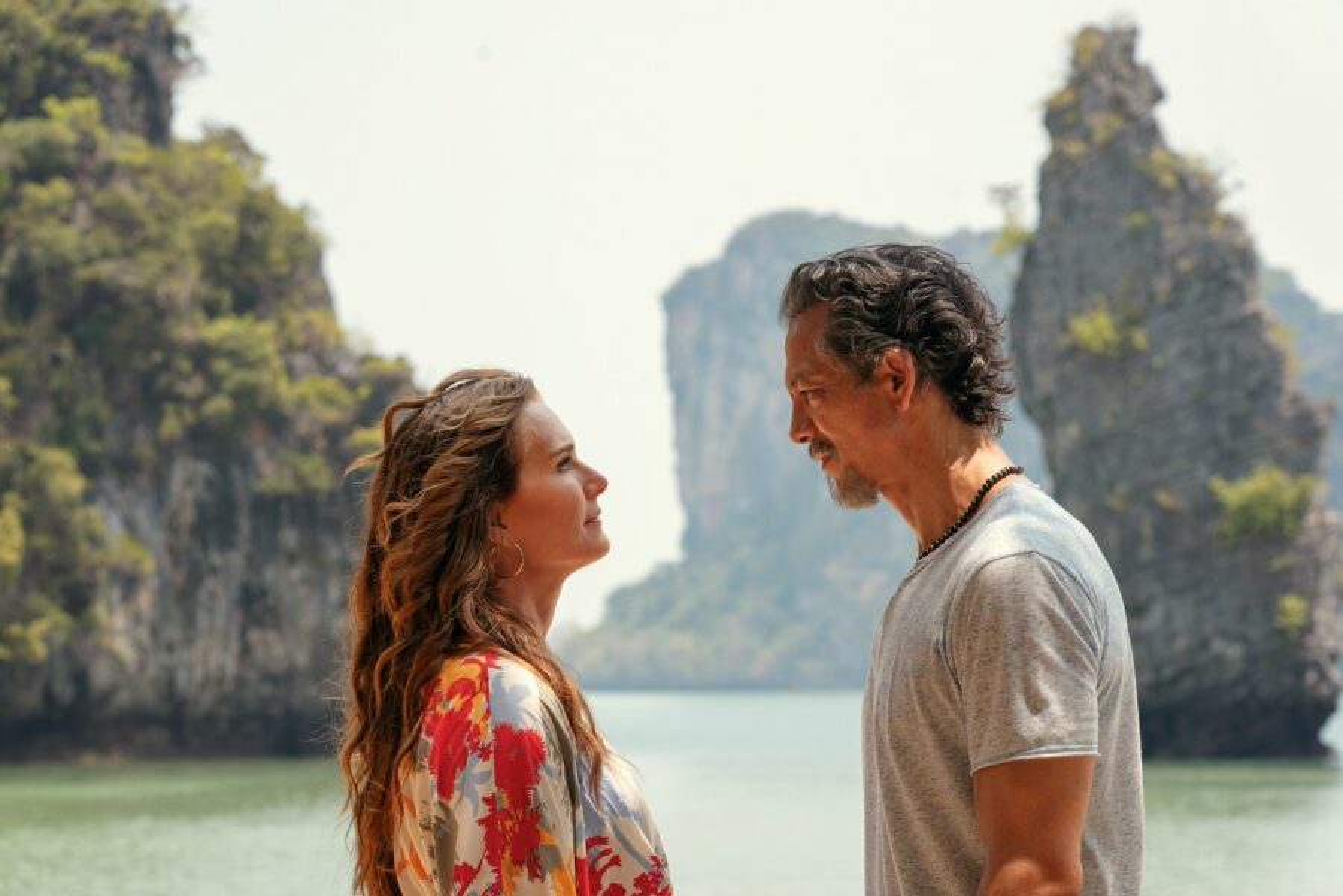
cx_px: 672
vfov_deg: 11.7
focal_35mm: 117
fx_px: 4364
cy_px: 448
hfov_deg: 17.5
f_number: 8
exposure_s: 1/200
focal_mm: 117
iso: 160
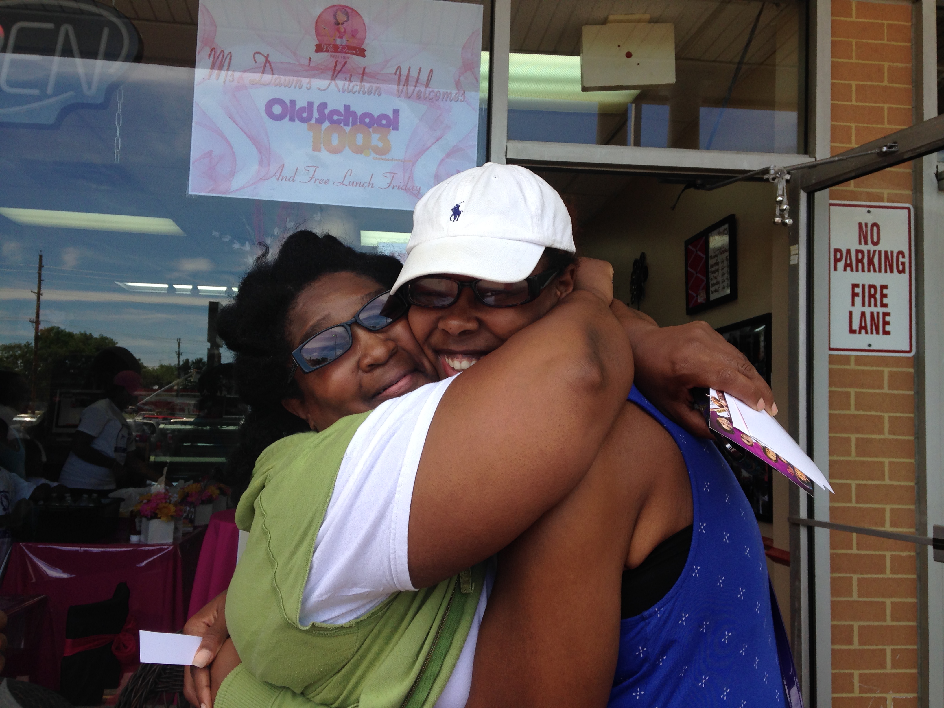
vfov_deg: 42.9
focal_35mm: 33
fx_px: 900
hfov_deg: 55.4
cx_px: 472
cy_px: 354
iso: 50
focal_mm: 4.12
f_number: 2.4
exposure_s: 1/398
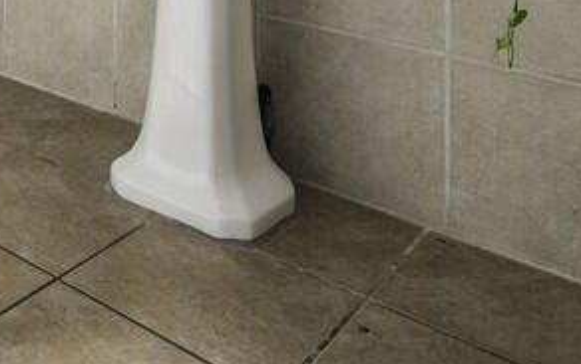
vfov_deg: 22.1
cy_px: -158
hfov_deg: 31.7
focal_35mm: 50
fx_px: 792
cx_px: -159
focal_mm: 14
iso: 320
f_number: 6.3
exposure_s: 1/125
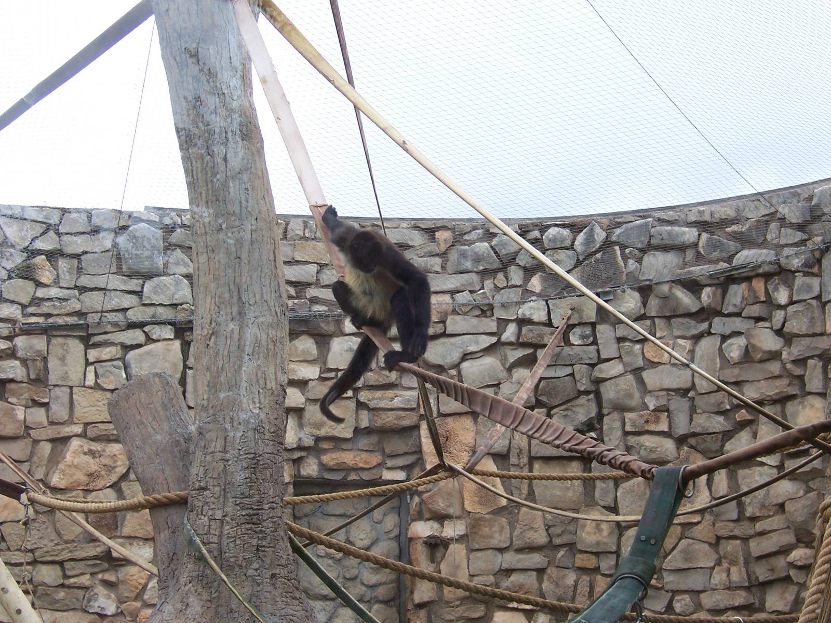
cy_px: 312
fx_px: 1752
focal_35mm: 73
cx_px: 416
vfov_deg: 20.2
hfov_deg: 26.7
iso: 80
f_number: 4.8
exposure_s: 1/180
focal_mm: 12.1
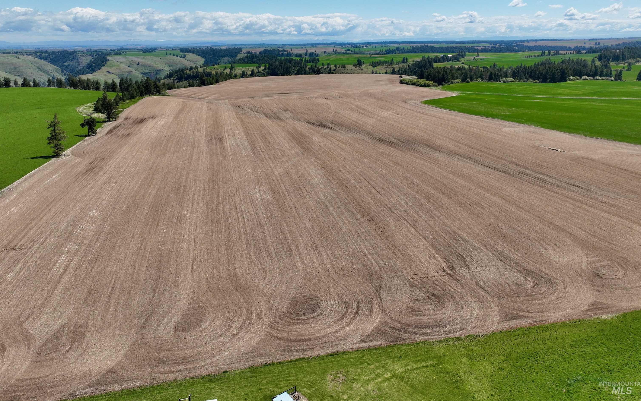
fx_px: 454
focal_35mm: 26
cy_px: 160
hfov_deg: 70.4
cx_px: 320
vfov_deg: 47.3
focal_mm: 12.29
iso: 100
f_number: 2.8
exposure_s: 1/2000
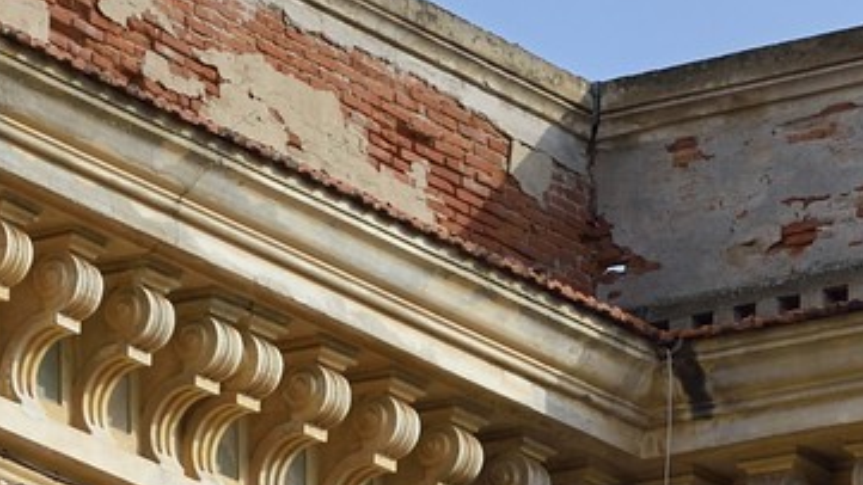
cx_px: -175
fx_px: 12310
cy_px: 1433
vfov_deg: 2.2
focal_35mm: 538
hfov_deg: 4.0
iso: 200
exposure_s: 1/250
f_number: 10
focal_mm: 116
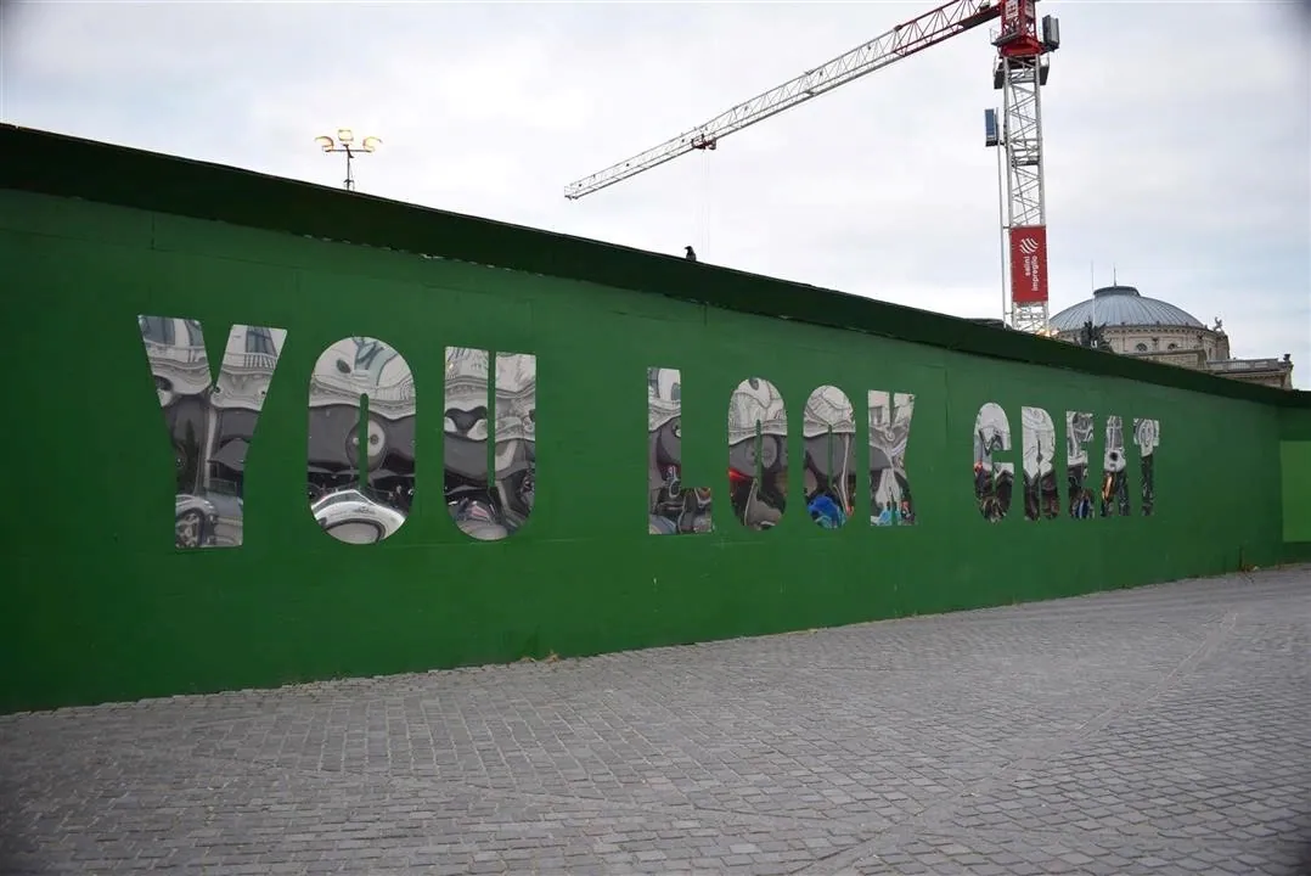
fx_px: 984
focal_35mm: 27
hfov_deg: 67.4
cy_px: 438
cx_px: 656
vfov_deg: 48.0
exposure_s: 1/80
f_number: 4.5
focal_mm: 18
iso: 400
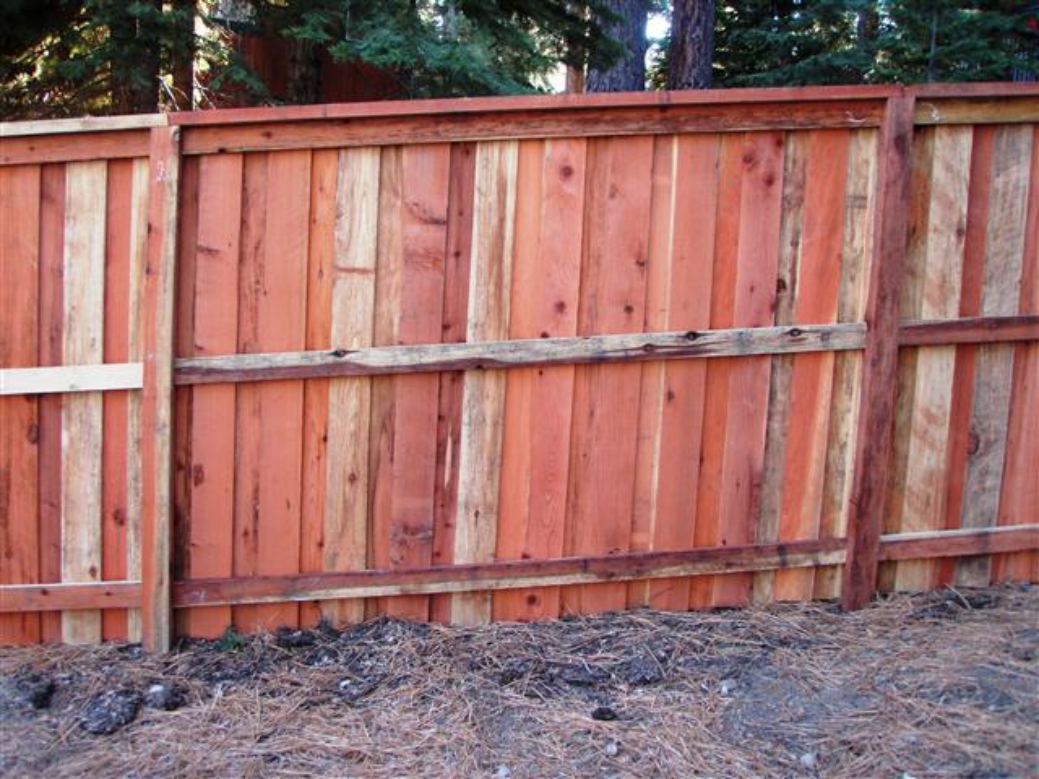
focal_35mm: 38
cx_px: 520
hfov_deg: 49.0
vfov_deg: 37.7
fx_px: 1141
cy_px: 390
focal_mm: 6.7
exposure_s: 1/30
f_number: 3.5
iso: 80
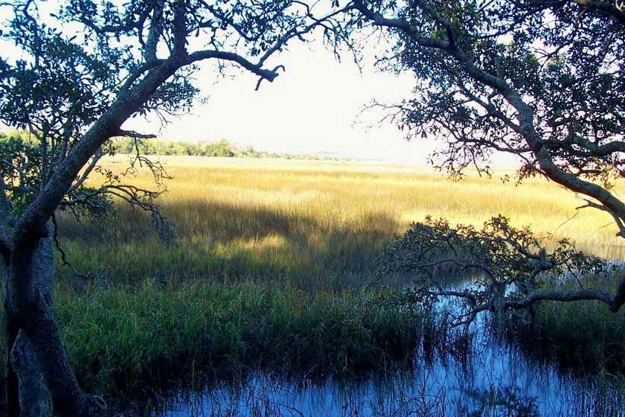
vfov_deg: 34.2
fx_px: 677
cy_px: 179
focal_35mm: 39
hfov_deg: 49.5
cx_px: 330
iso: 80
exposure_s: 1/250
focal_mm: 6
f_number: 2.8
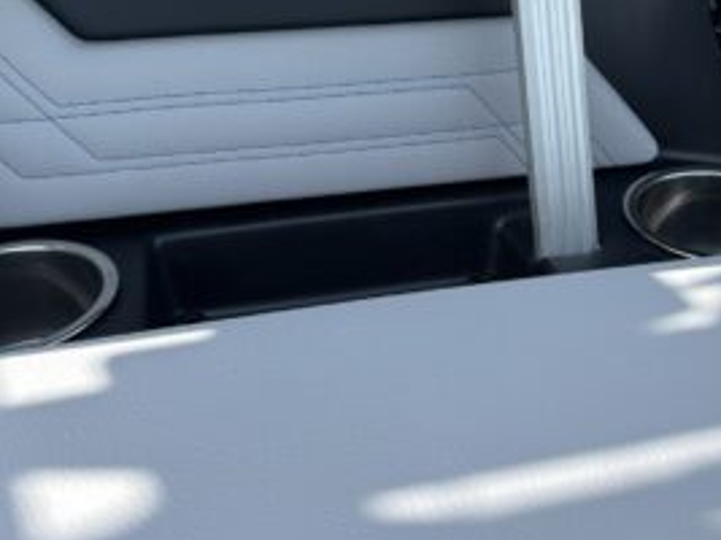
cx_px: 460
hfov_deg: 36.6
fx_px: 1083
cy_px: 97
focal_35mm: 52
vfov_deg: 27.4
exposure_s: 1/1248
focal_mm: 5.96
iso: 50
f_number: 1.6
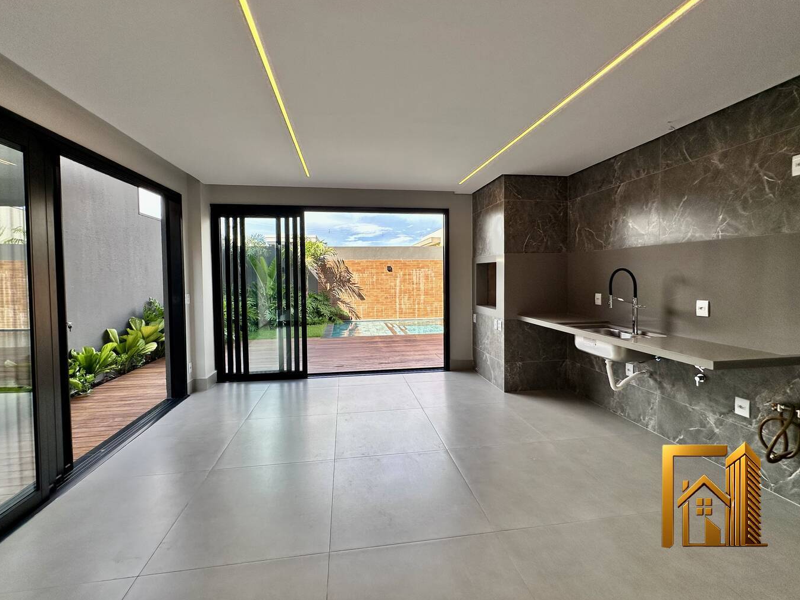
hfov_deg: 98.2
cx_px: 394
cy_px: 286
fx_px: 347
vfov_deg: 81.7
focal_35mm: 15
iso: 40
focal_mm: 2.22
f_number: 2.2
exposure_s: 1/354
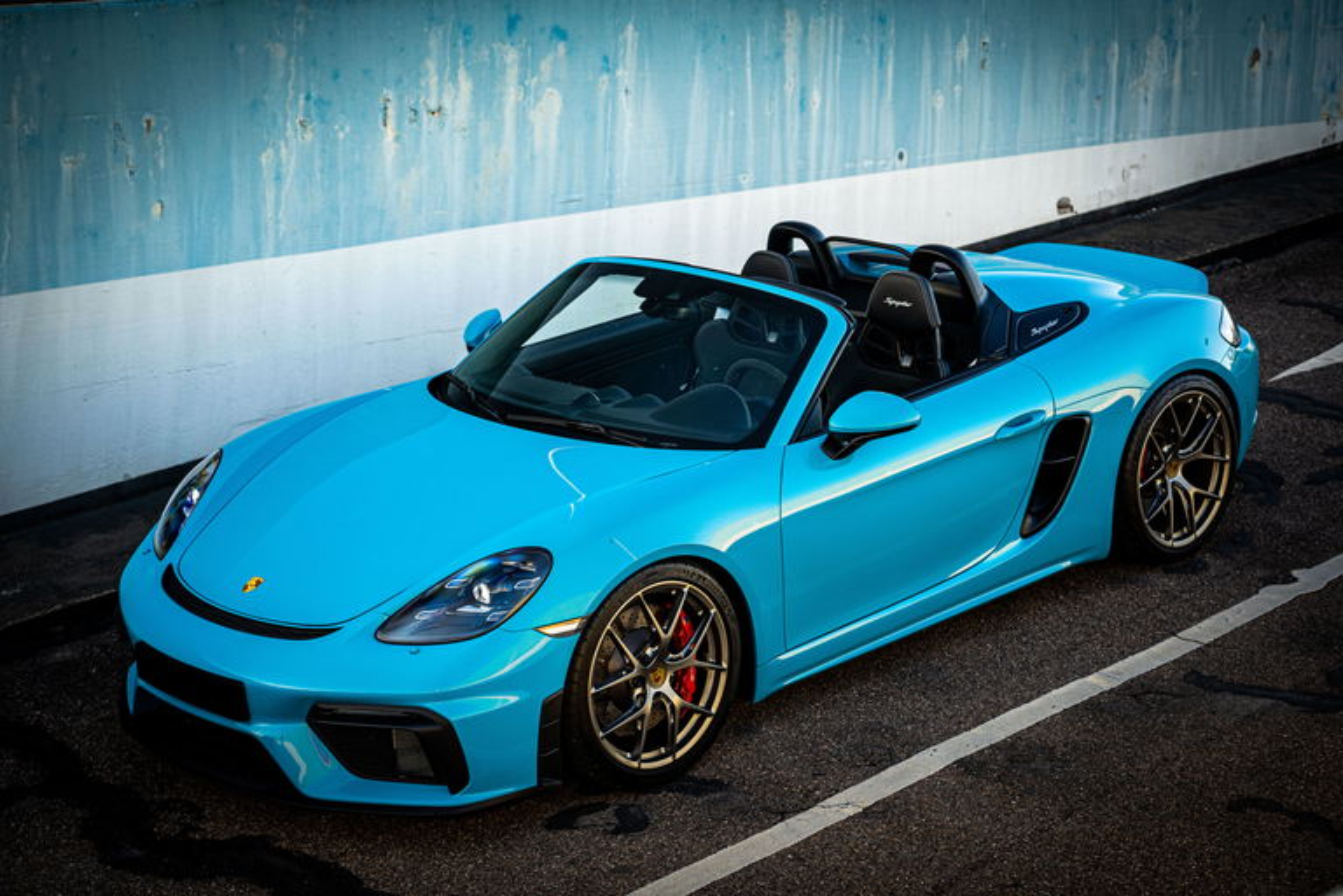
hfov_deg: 28.8
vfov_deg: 19.5
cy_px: 448
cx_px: 672
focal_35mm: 70
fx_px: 2611
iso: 320
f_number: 4
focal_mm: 70
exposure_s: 1/160
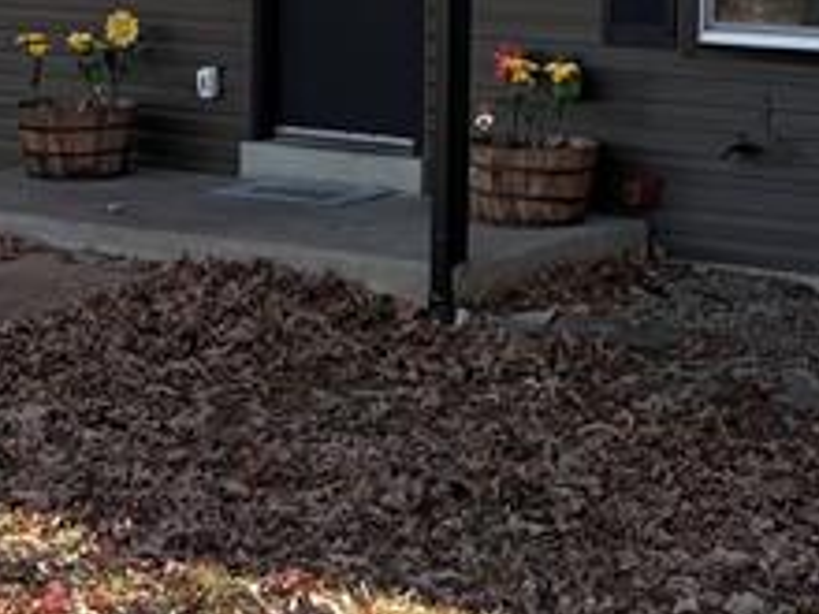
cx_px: 436
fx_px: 2863
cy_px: -37
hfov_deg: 16.3
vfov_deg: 12.1
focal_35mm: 121
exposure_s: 1/1064
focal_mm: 5.96
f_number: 1.6
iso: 64
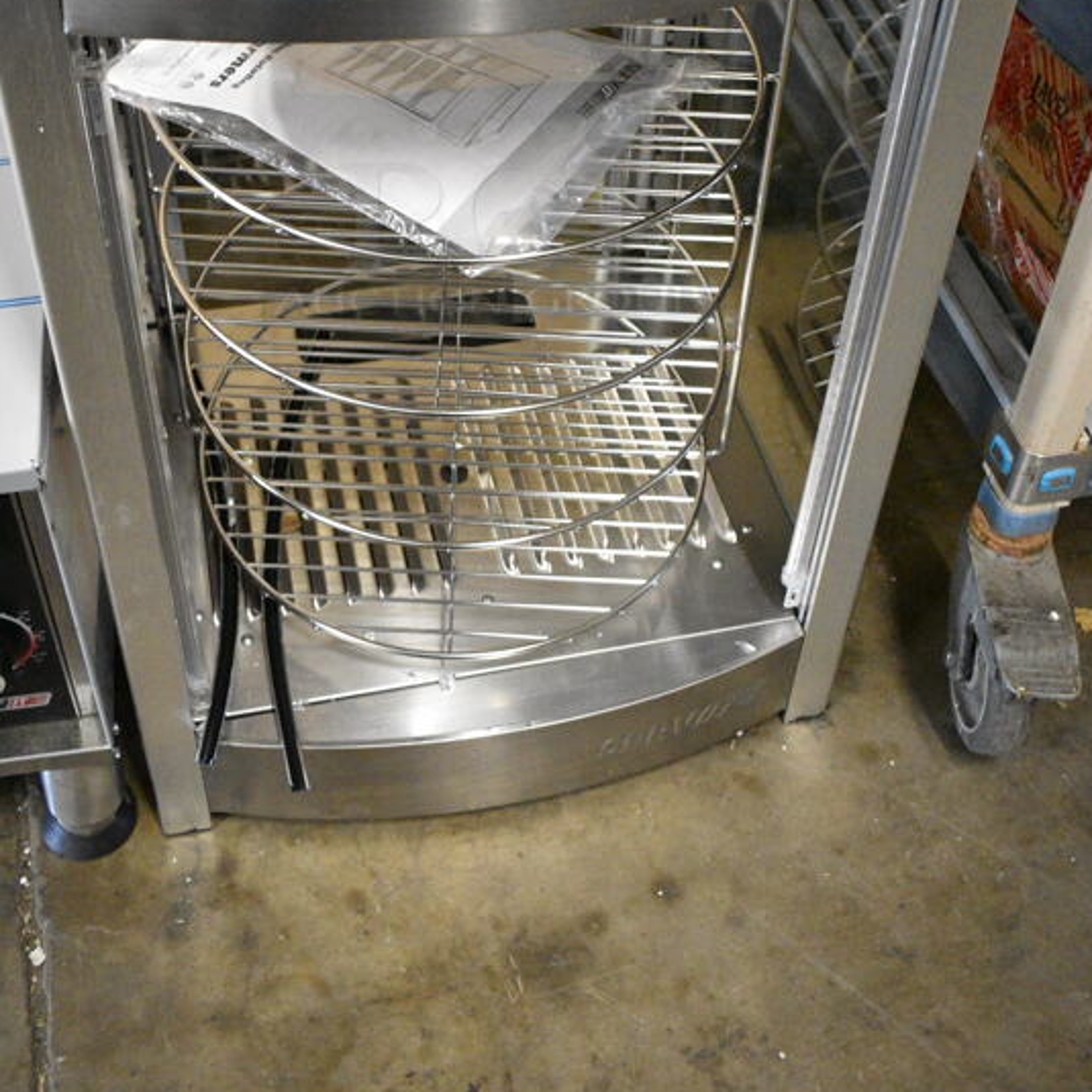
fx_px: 1632
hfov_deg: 37.0
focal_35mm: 46
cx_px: 490
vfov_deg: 35.8
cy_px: 215
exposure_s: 1/100
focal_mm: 21
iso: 6400
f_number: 5
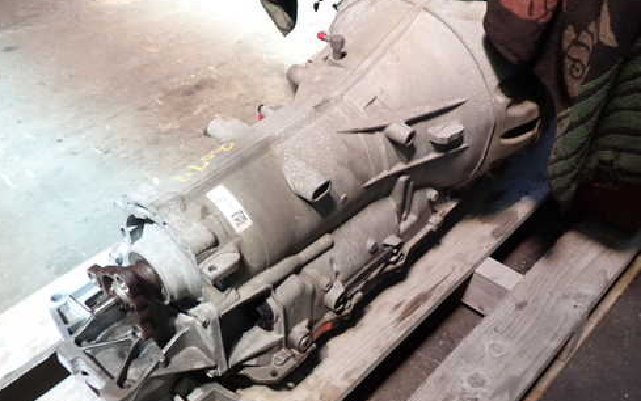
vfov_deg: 32.7
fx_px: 682
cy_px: 233
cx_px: 342
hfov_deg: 50.3
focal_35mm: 39
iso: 125
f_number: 2.3
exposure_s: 1/60
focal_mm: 5.4
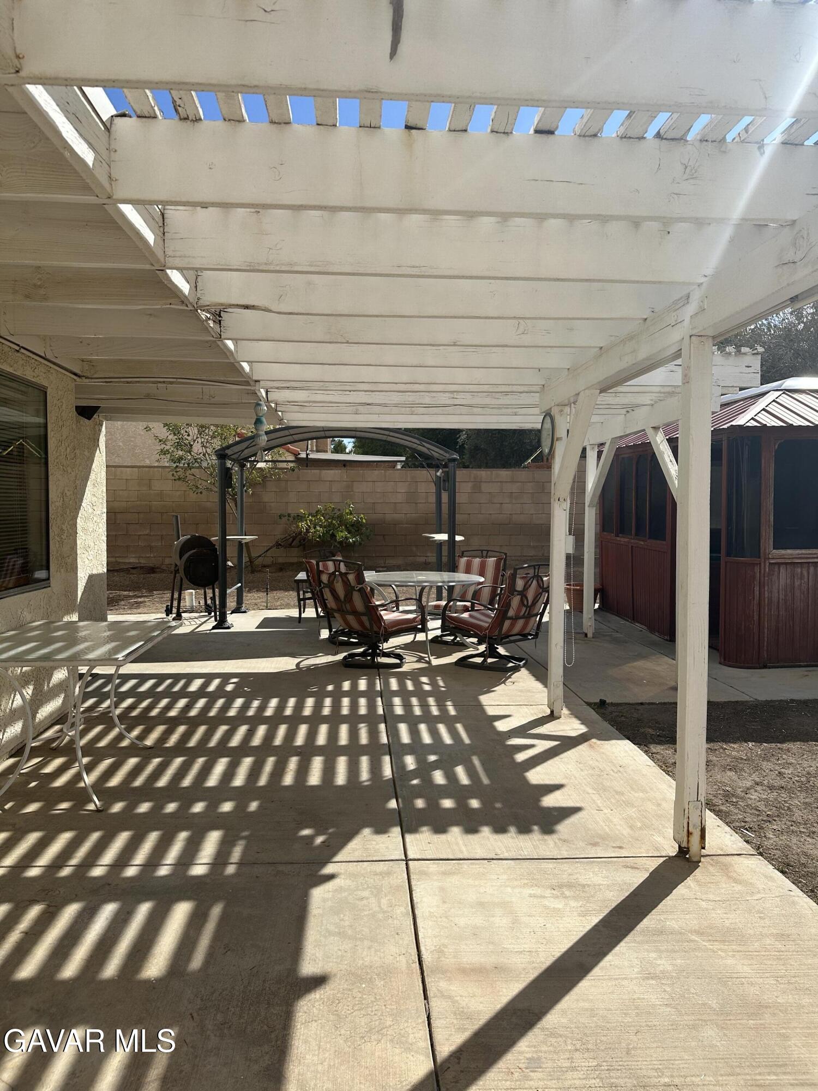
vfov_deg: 71.6
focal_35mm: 24
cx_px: 409
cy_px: 546
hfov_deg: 56.8
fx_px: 756
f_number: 1.78
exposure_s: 1/6211
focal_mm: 6.86
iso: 80
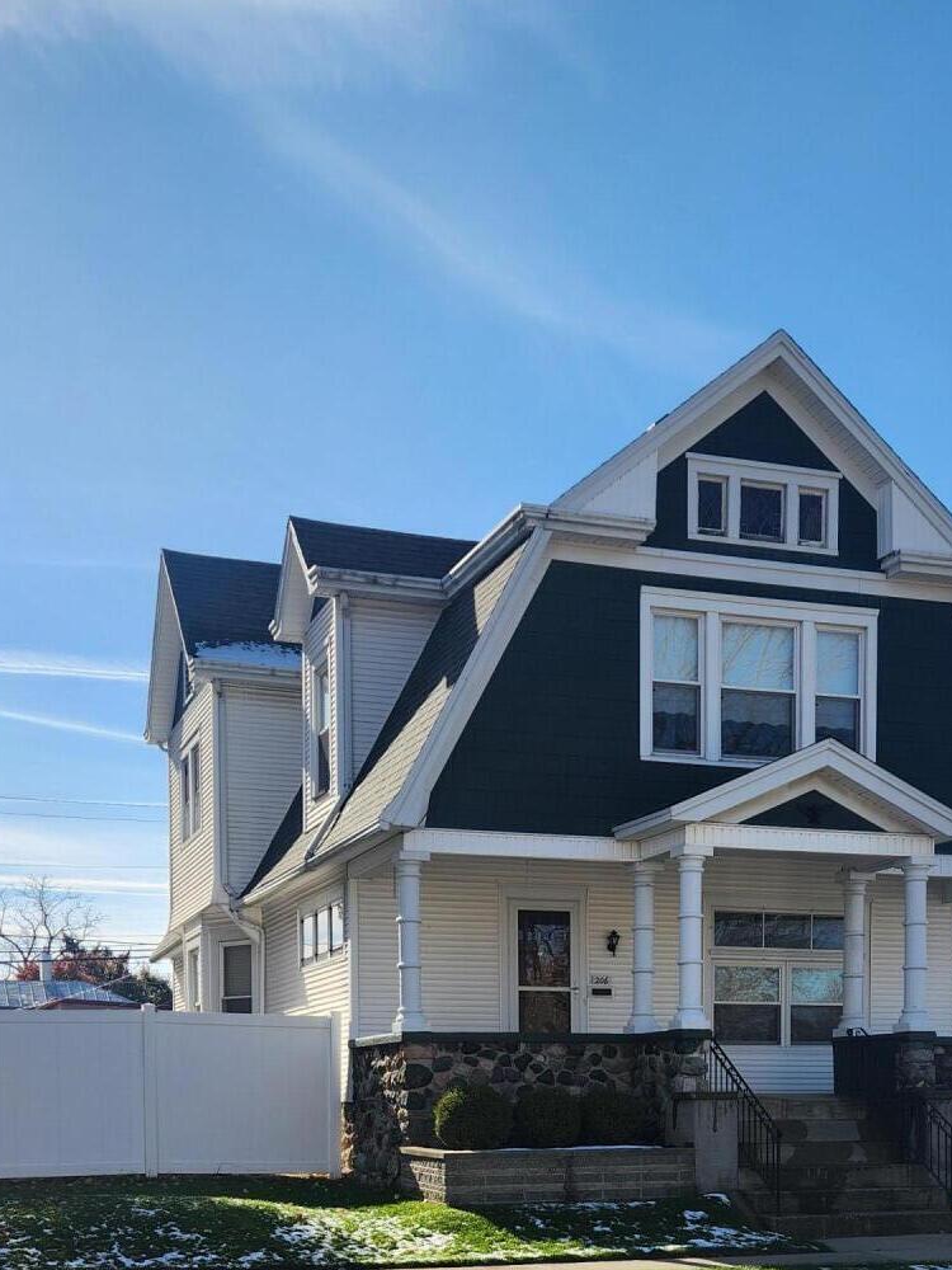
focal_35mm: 46
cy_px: 1199
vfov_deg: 37.8
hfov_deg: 31.5
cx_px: 490
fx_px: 1687
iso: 20
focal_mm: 5.4
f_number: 1.8
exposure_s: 1/1501
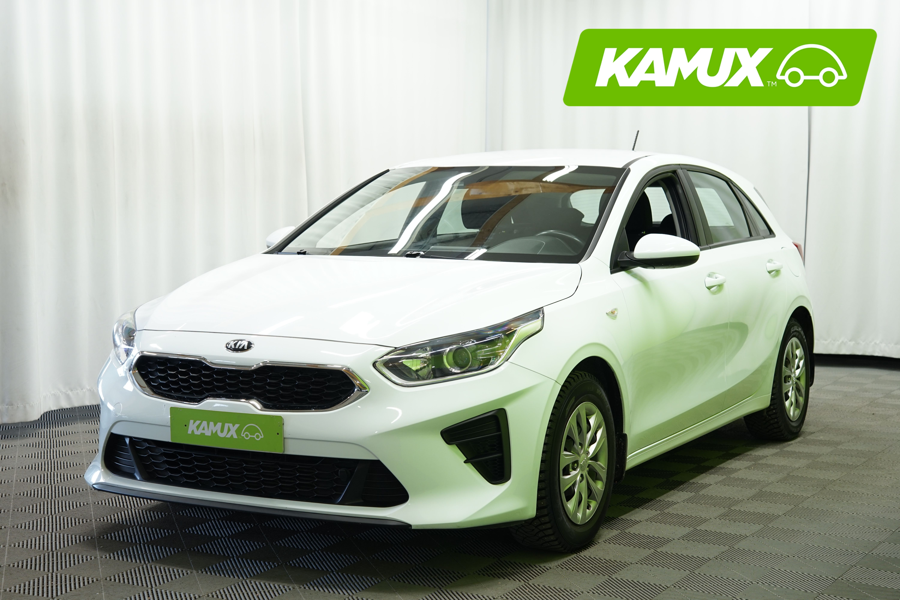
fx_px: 1450
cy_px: 300
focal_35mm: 58
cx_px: 450
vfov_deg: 23.4
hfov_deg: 34.5
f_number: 5.6
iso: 500
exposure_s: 1/15
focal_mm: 58
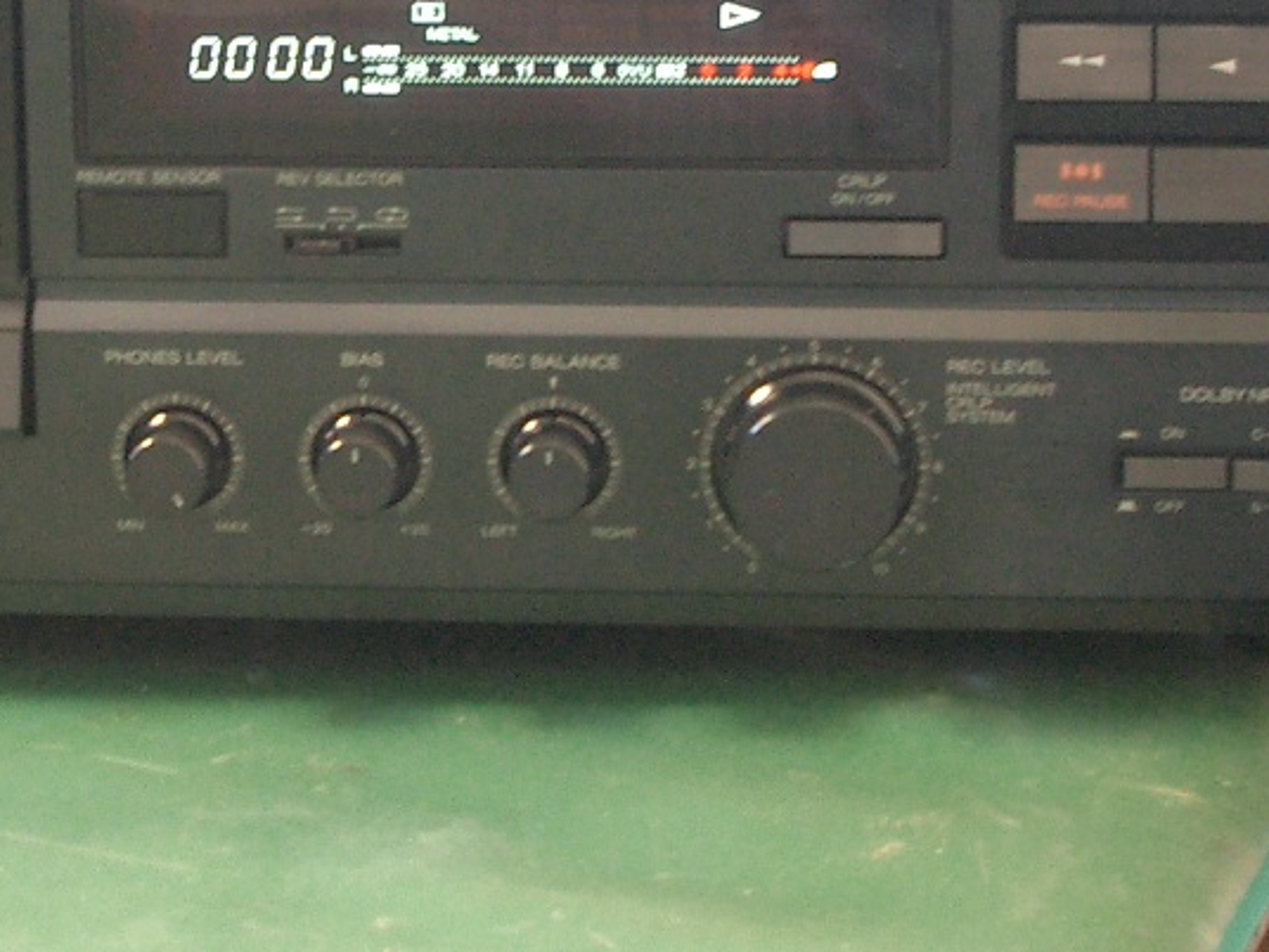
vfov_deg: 12.6
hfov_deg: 16.8
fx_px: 4289
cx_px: 393
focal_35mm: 117
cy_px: 249
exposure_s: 1/8
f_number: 3.1
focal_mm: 8.2
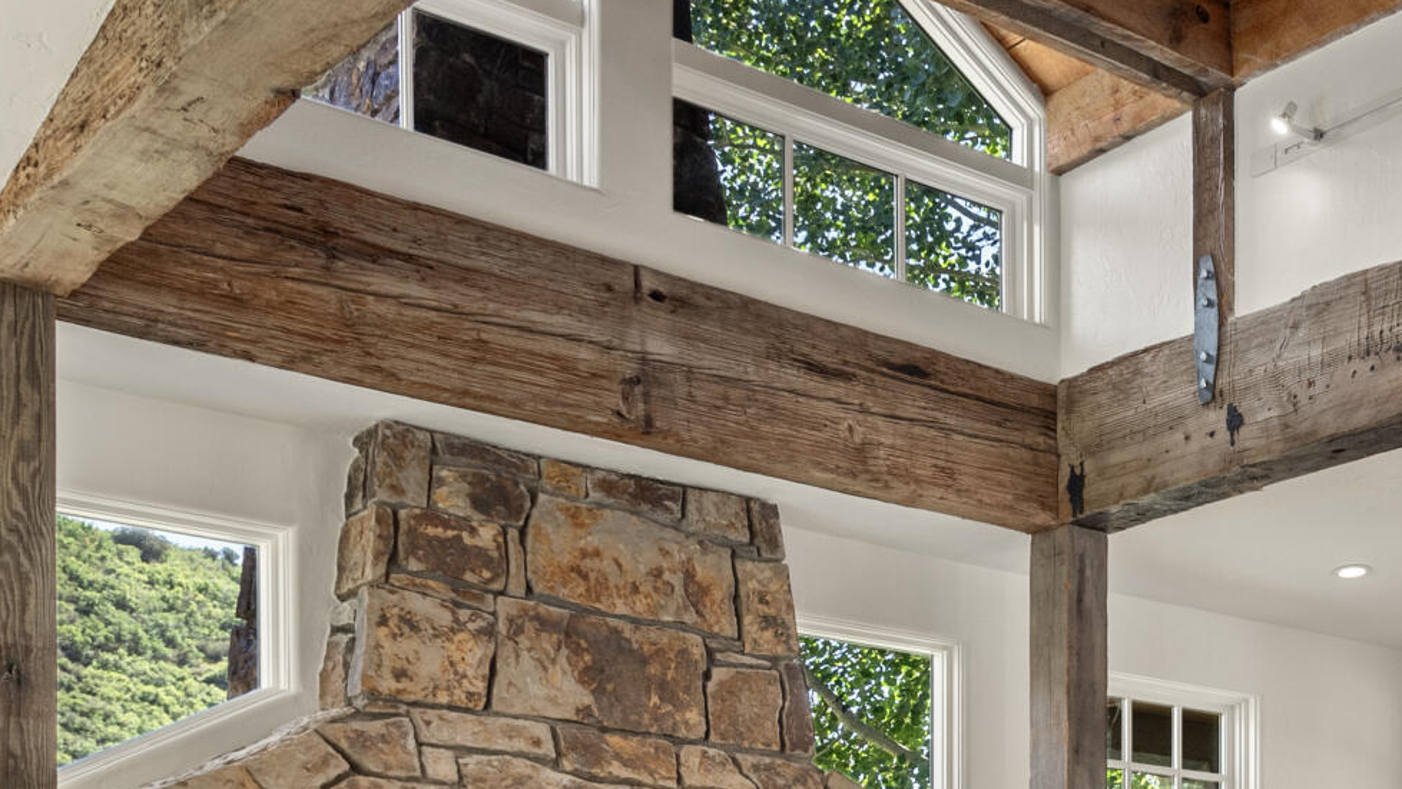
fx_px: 2268
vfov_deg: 18.0
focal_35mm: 61
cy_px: 1107
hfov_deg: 31.0
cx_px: 1498
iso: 640
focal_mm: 19
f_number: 7.1
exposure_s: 1/20
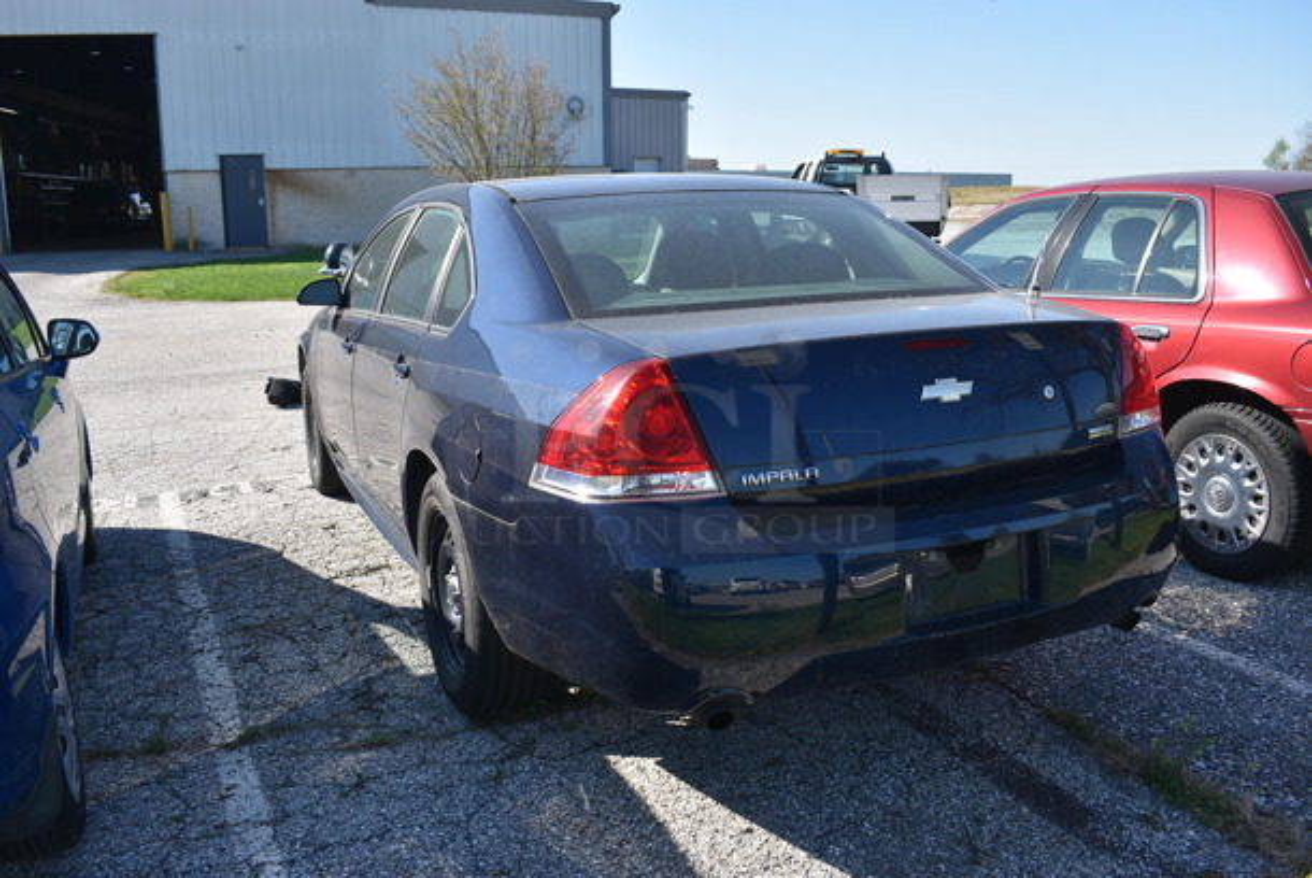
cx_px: 656
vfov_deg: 43.7
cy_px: 439
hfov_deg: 61.9
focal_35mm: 30
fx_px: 1094
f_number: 8
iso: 140
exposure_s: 1/250
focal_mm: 20
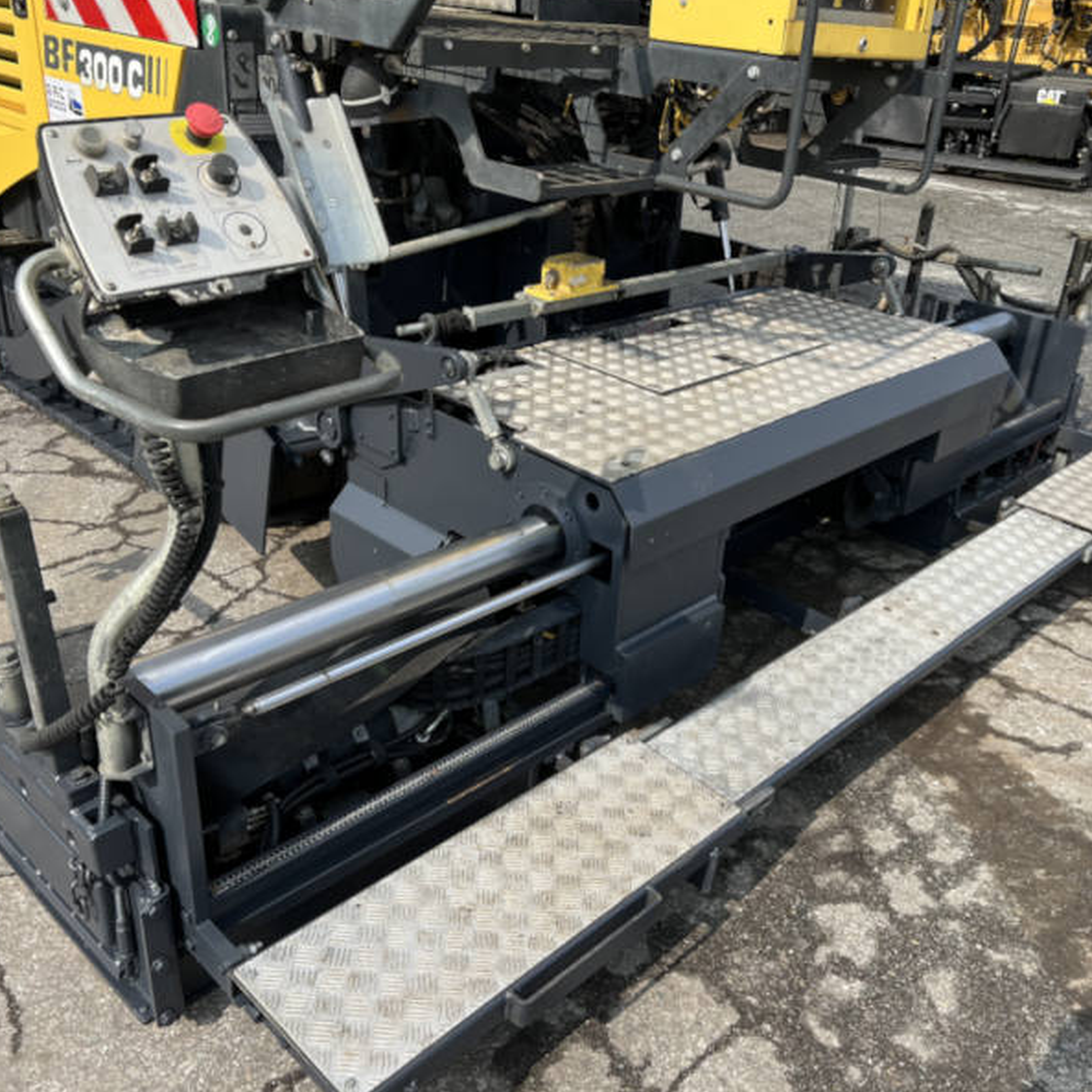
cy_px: 543
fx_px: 1106
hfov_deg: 52.3
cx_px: 624
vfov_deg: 52.5
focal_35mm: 31
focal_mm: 5.7
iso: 50
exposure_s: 1/3077
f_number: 1.5
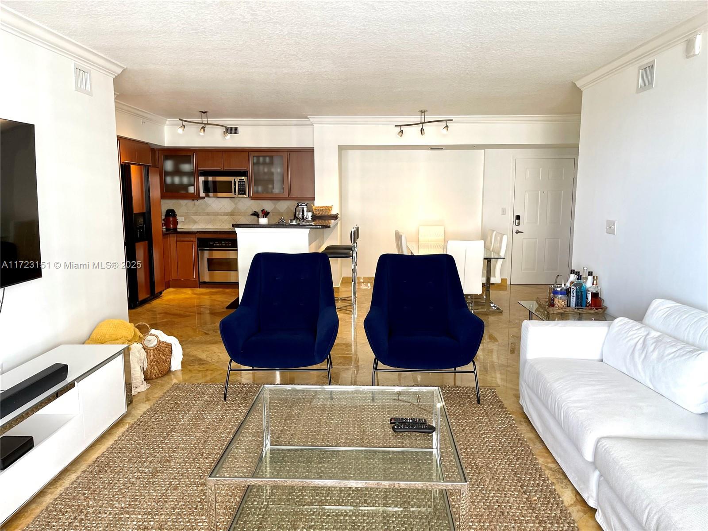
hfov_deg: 67.3
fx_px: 532
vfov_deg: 53.1
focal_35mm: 26
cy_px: 266
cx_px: 354
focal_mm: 5.1
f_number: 1.6
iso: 100
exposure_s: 1/120
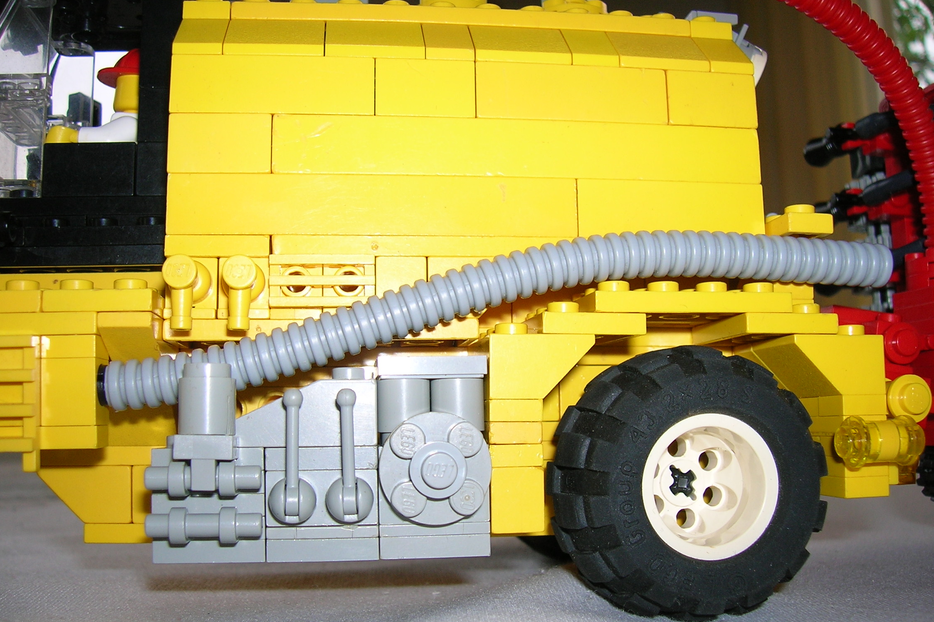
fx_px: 934
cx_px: 472
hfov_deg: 53.1
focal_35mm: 36
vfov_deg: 36.9
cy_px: 330
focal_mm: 5.7
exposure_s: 1/60.1
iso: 50
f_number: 2.9
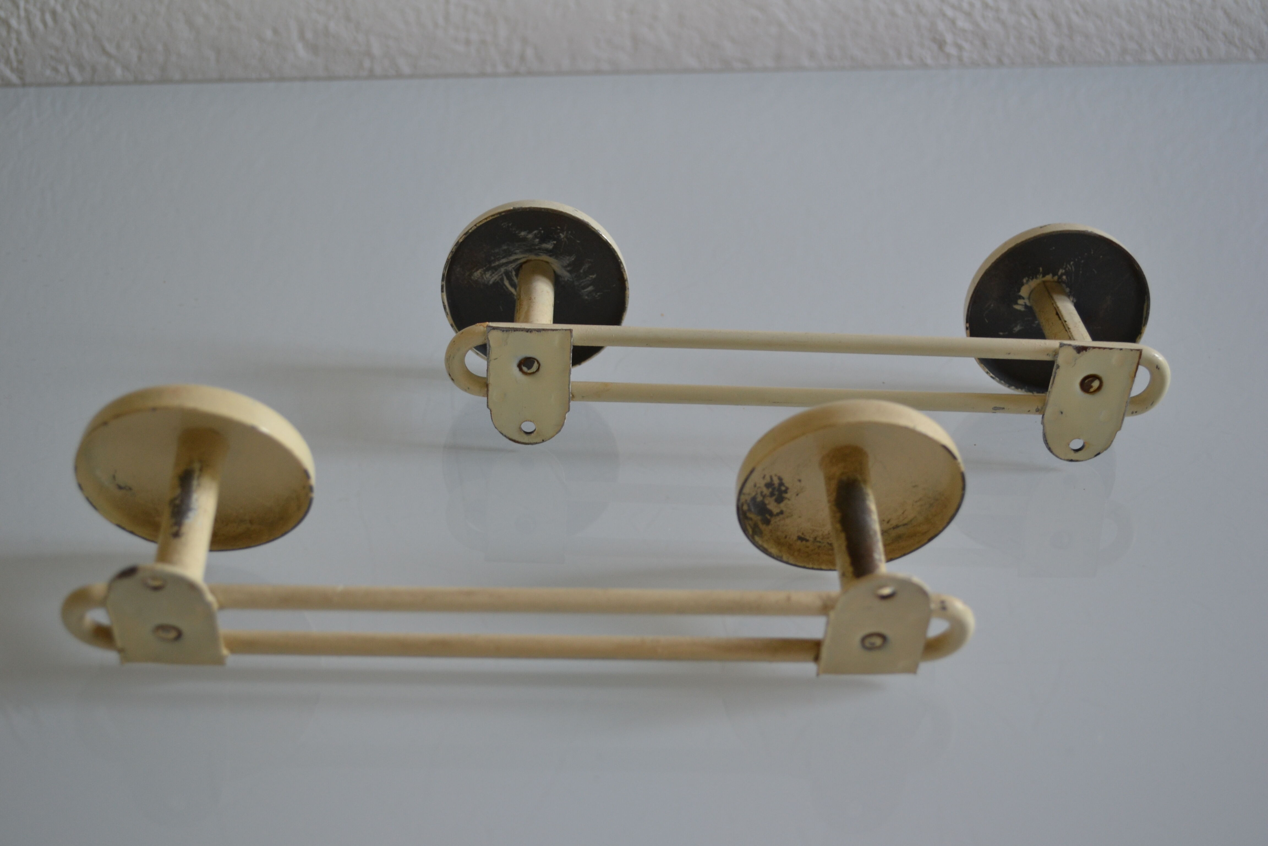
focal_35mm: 48
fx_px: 1691
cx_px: 634
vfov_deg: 28.1
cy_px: 423
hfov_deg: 41.1
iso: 400
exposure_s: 1/50
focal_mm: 32
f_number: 4.8
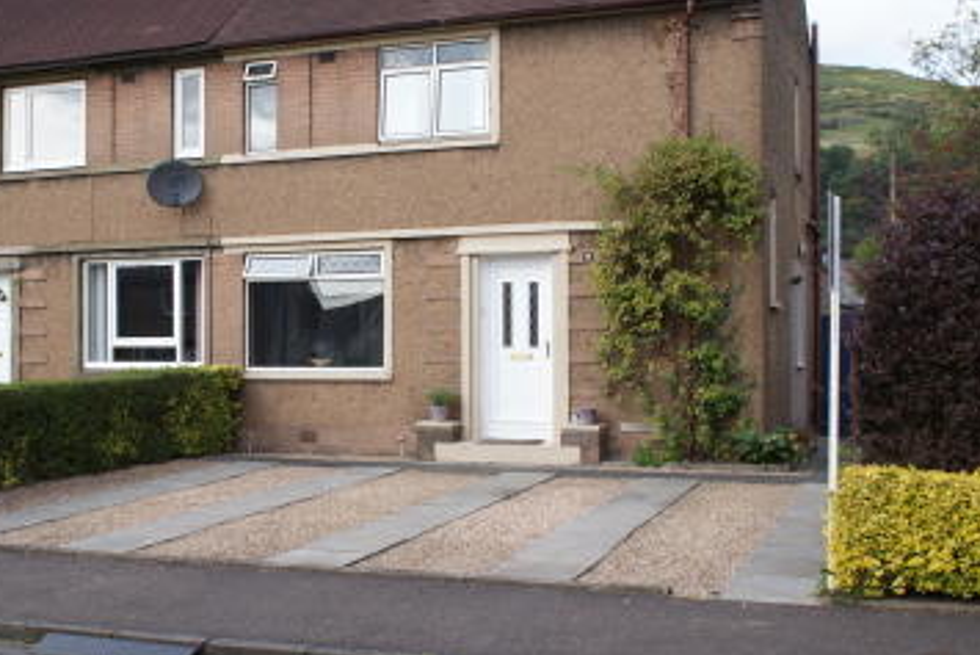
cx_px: 444
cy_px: 344
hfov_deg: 44.4
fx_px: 1198
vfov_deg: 30.5
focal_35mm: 44
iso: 100
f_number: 8
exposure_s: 1/80
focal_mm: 26
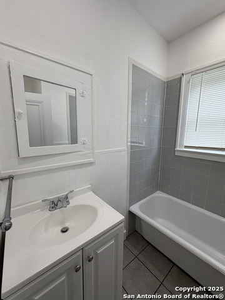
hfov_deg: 85.7
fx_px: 121
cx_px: 112
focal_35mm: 14
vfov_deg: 102.1
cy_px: 150
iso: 64
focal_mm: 2.22
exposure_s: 1/99
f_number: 2.2
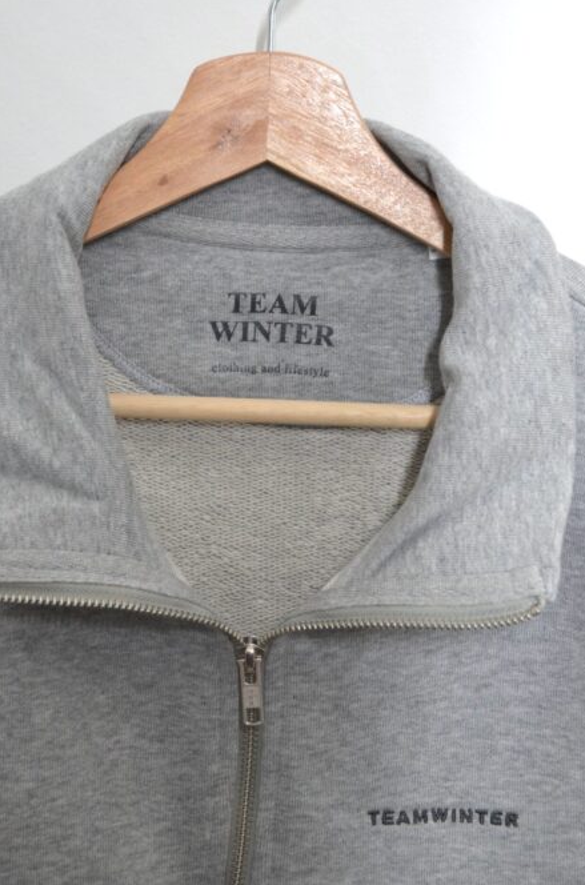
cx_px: 291
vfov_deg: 28.2
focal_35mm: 72
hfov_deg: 18.9
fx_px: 1757
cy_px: 361
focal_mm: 35
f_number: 5
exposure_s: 1/60
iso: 800
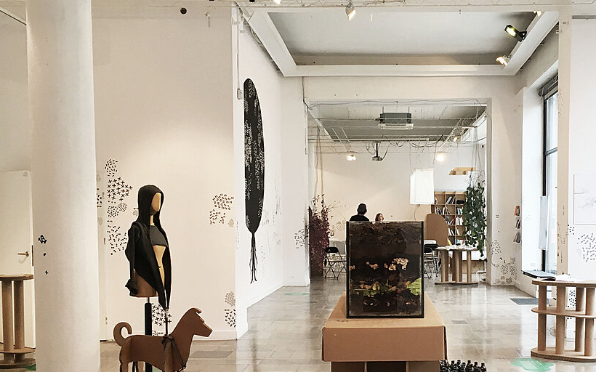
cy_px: 257
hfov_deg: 43.9
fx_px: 731
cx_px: 386
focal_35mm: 45
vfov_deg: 28.3
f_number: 2.2
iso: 32
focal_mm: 4.15
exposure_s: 1/33
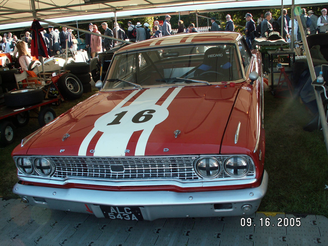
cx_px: 164
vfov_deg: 40.7
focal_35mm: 35
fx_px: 332
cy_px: 123
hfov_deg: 52.6
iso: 50
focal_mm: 5.86
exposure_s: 1/80
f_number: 4
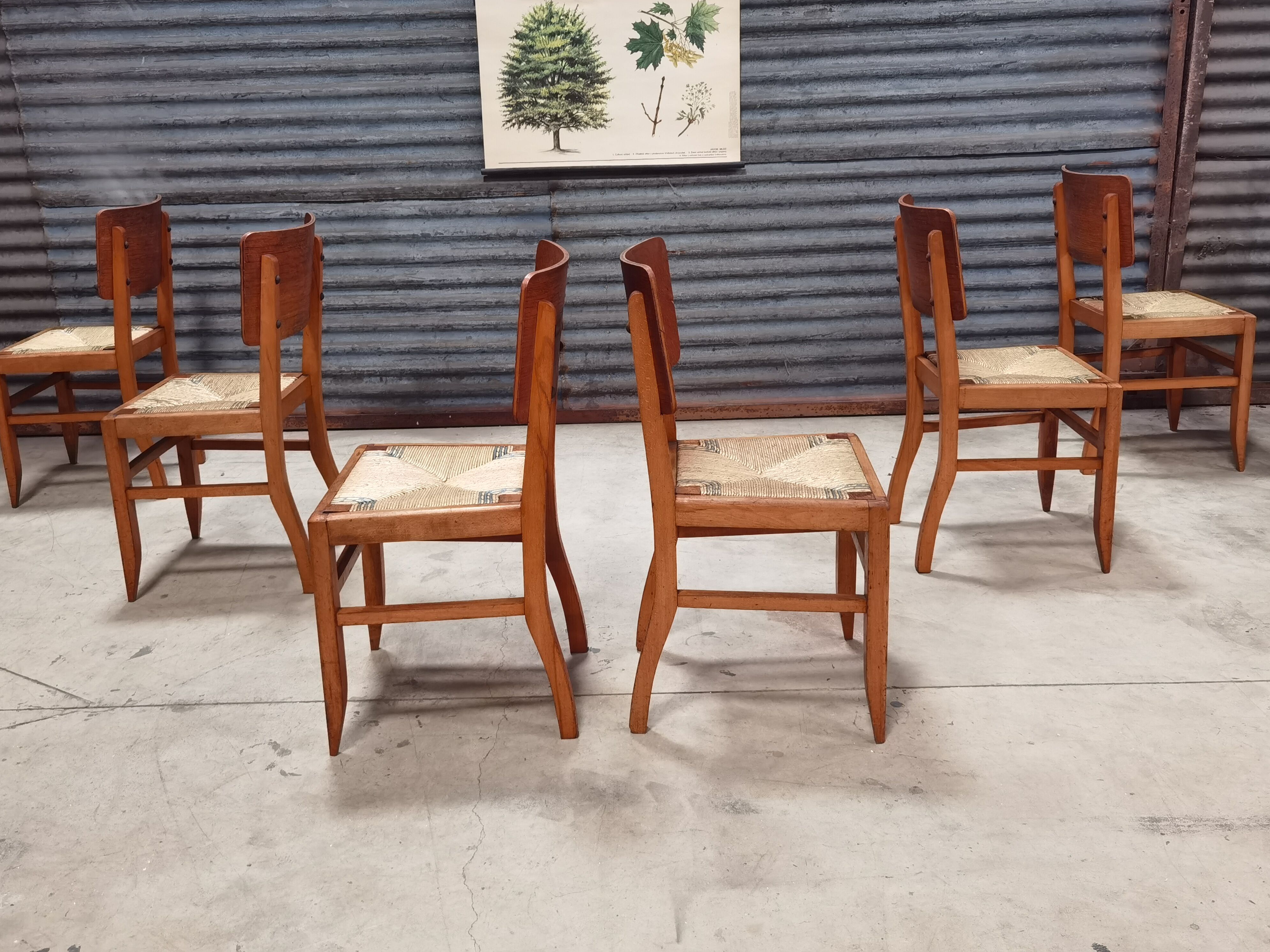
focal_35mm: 32
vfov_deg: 44.2
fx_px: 1174
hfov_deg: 56.8
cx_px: 624
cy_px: 462
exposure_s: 1/33.3
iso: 500
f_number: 1.9
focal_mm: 6.71
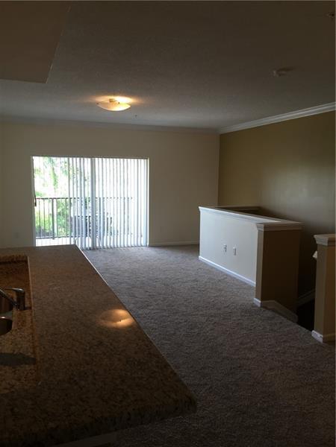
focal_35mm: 29
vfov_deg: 61.7
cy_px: 224
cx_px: 168
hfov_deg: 48.2
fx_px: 375
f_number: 2.2
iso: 32
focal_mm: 4.15
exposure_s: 1/30
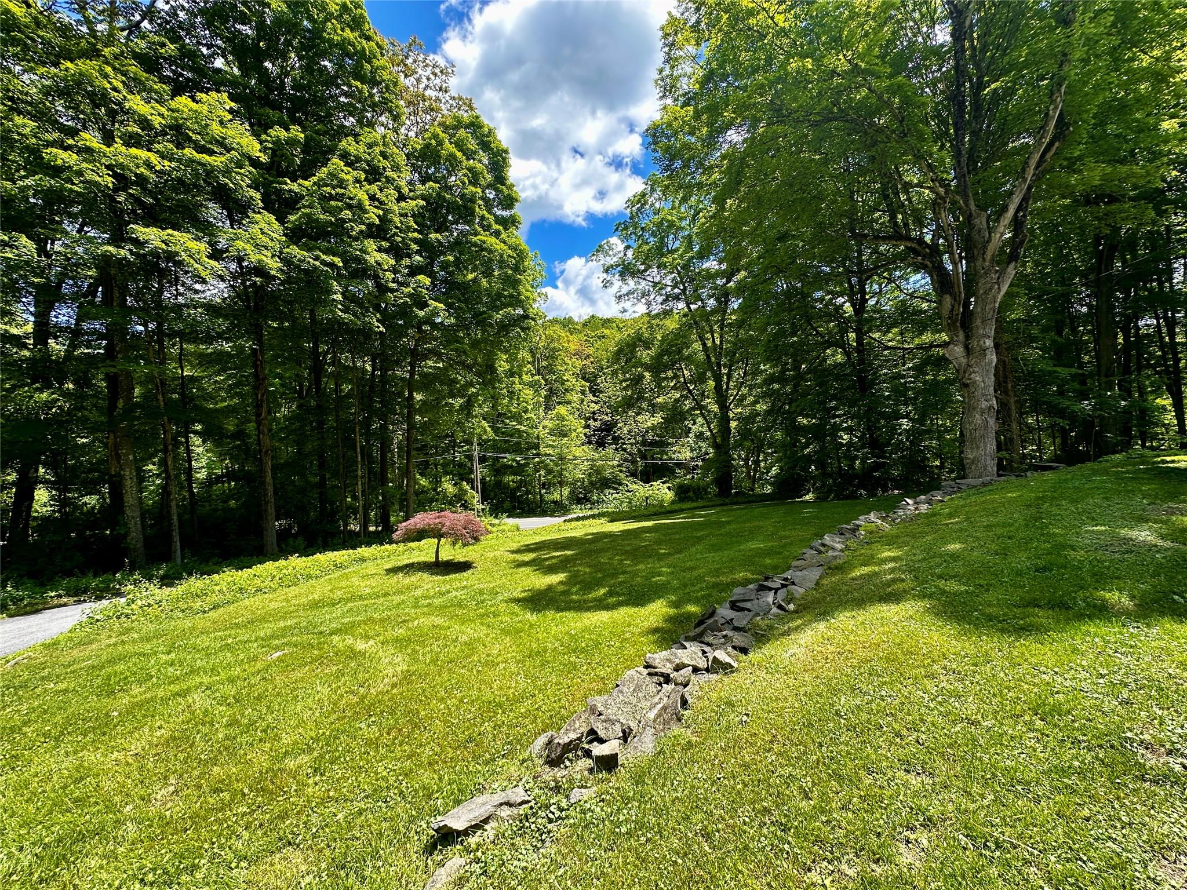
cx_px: 594
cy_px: 445
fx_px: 480
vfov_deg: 85.7
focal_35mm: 14
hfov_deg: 102.1
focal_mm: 2.22
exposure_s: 1/502
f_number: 2.2
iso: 40
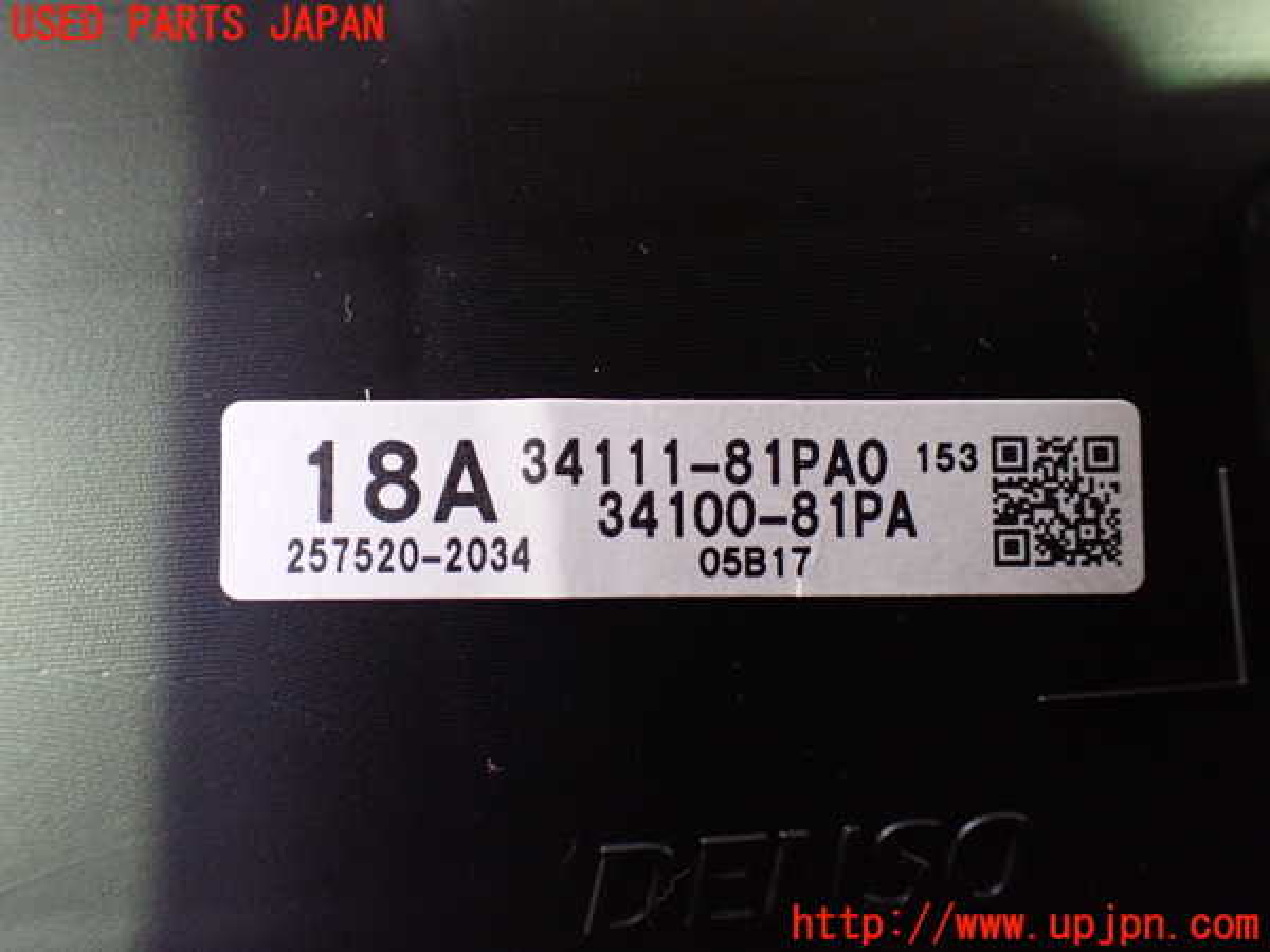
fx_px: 1174
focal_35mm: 32
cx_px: 635
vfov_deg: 44.2
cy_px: 476
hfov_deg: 56.8
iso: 1000
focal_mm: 5.79
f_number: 2.4
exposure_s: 1/30
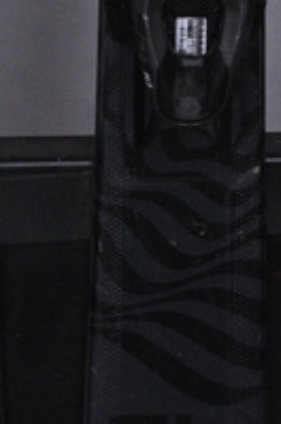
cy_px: 345
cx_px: 42
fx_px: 3583
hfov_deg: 4.5
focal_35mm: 305
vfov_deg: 6.8
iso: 3200
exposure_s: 1/125
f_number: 11
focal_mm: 90
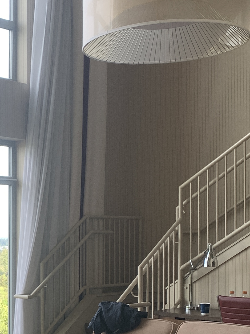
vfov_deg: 25.9
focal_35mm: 74
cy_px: 264
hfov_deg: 19.0
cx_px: -30
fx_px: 713
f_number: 1.8
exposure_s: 1/154
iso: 25
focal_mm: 4.25
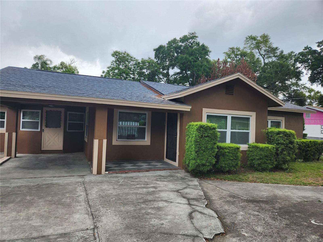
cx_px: 162
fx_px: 215
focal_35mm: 23
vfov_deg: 58.9
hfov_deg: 73.9
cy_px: 121
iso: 20
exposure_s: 1/180
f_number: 1.8
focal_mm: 5.4
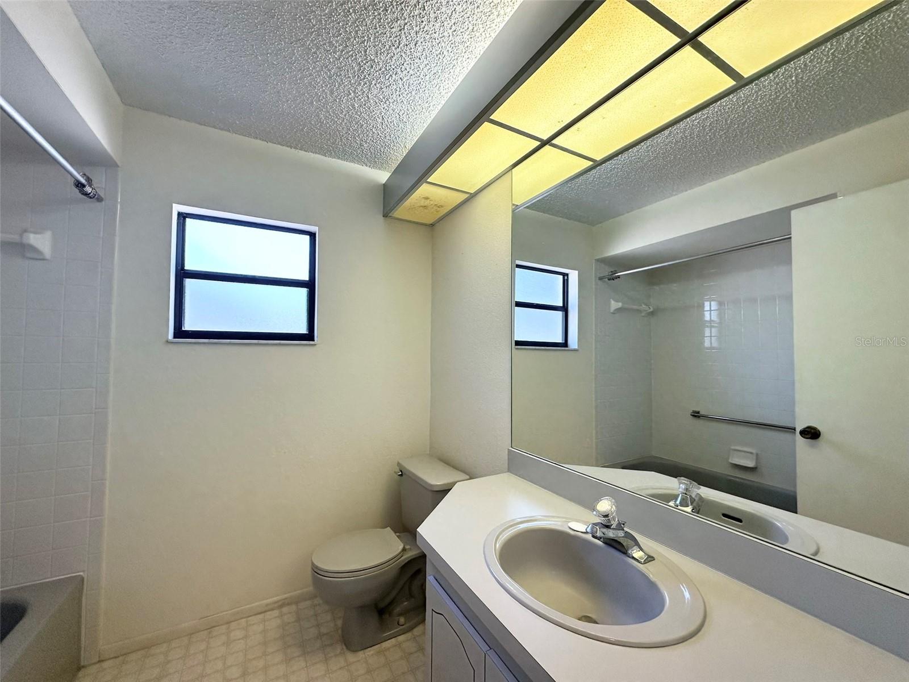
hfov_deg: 102.1
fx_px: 368
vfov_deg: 85.7
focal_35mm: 14
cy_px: 341
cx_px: 454
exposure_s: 1/120
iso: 125
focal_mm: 2.22
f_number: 2.2
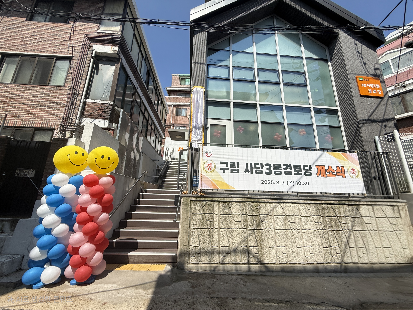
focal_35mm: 14
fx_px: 167
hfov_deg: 102.1
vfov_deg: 85.7
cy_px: 155
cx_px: 206
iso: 50
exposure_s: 1/5000
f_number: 2.2
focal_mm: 2.22
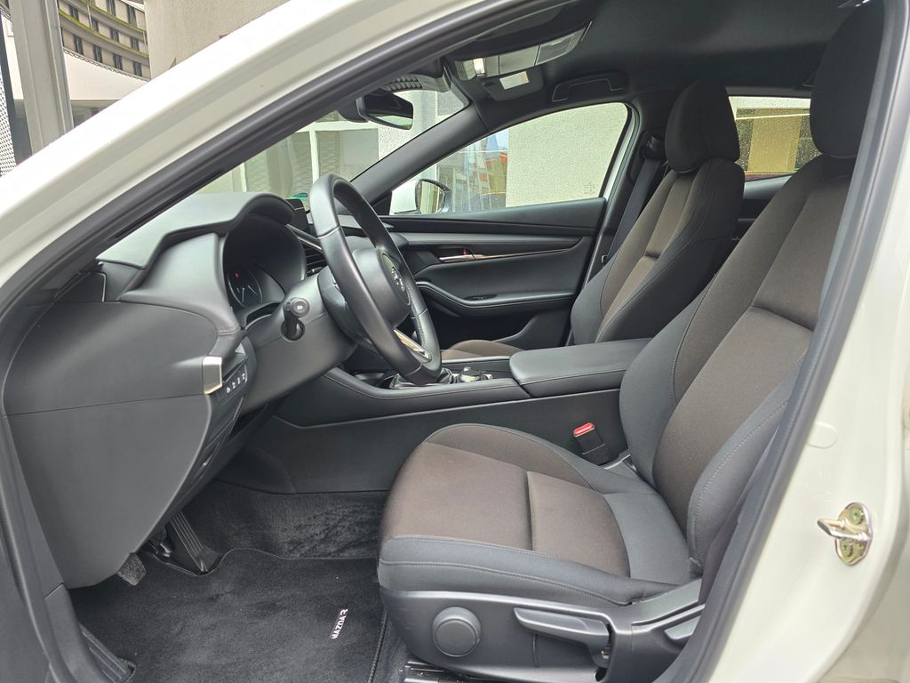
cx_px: 455
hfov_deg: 73.9
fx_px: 605
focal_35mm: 23
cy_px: 342
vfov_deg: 58.9
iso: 125
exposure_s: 1/100
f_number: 1.7
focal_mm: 6.3
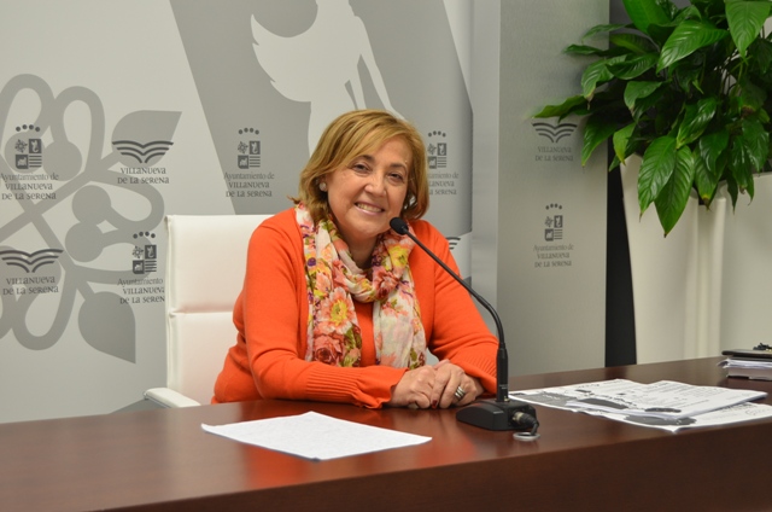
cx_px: 386
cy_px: 256
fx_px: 1348
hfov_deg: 32.0
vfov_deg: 21.5
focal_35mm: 63
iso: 400
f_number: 5
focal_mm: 42
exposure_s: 1/30
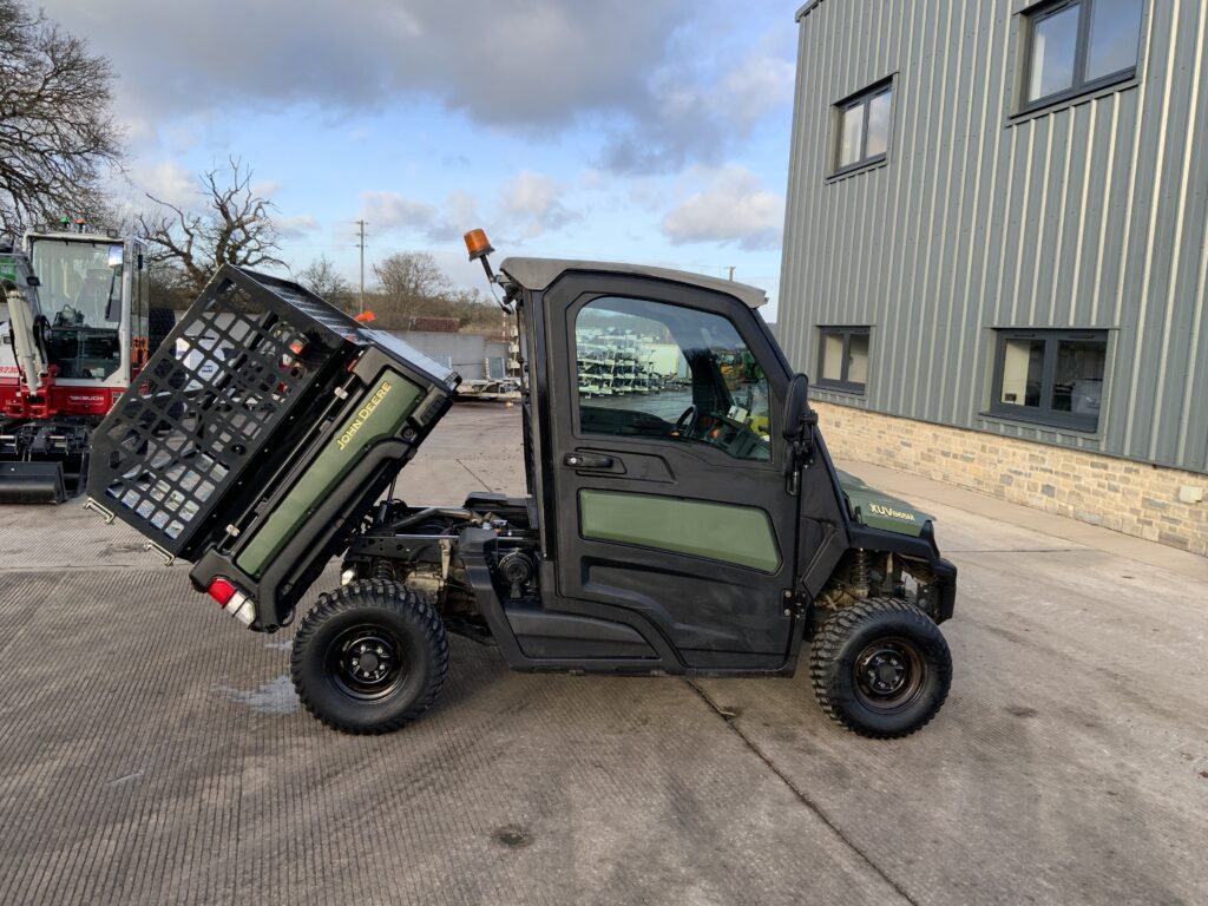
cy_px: 453
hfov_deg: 61.7
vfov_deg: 48.2
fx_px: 1012
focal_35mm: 29
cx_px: 604
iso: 16
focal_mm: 3
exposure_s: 1/524
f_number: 1.8
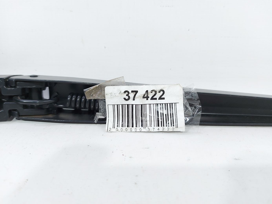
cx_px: 136
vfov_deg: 56.8
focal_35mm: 24
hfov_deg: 71.6
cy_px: 102
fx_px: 189
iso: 80
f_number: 1.8
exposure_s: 1/50
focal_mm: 5.23
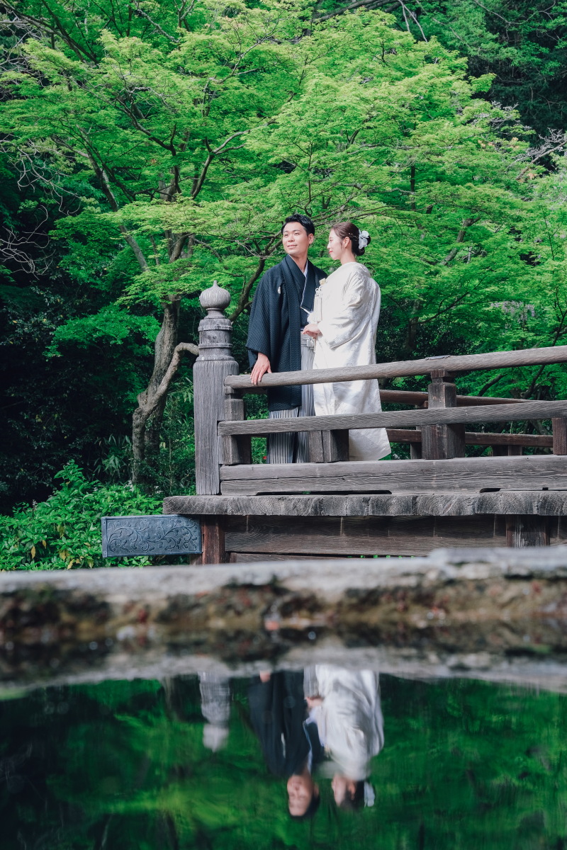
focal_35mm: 56
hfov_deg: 24.2
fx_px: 1323
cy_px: 425
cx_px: 284
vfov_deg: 35.6
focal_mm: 37.6
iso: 250
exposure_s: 1/125
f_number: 5.6
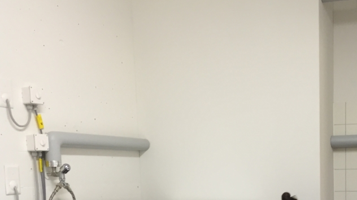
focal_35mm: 57
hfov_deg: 35.4
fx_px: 539
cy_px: 227
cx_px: 286
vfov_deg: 20.0
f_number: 2.2
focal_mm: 4.15
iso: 125
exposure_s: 1/33
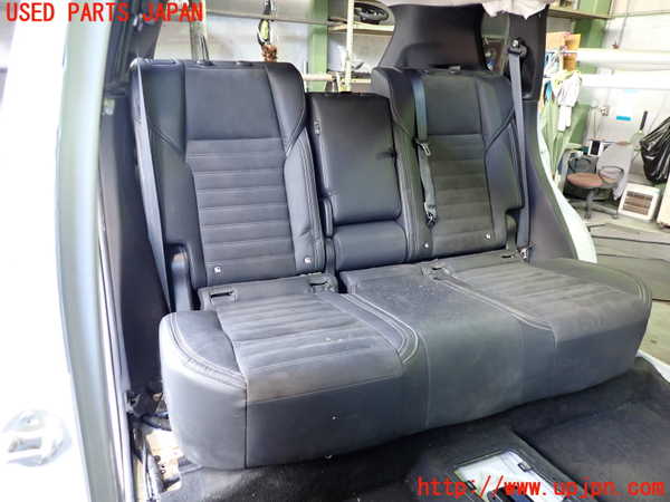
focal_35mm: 25
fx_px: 484
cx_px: 335
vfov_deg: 54.9
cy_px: 251
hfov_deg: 69.4
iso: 320
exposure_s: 1/30
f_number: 2
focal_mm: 4.5
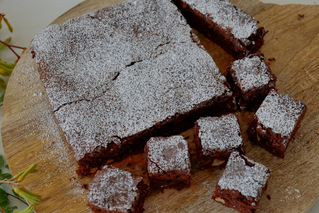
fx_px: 532
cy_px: 106
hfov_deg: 33.4
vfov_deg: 22.6
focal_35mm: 60
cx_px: 160
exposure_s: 1/60
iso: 500
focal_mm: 60
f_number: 8
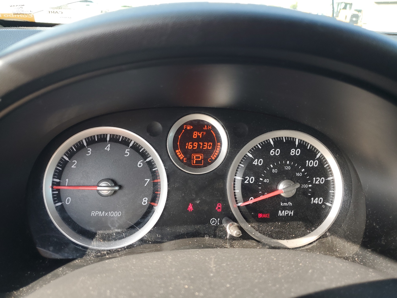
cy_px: 149
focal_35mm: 26
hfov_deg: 67.3
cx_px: 198
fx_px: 298
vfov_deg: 53.1
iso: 50
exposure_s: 1/196
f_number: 1.5
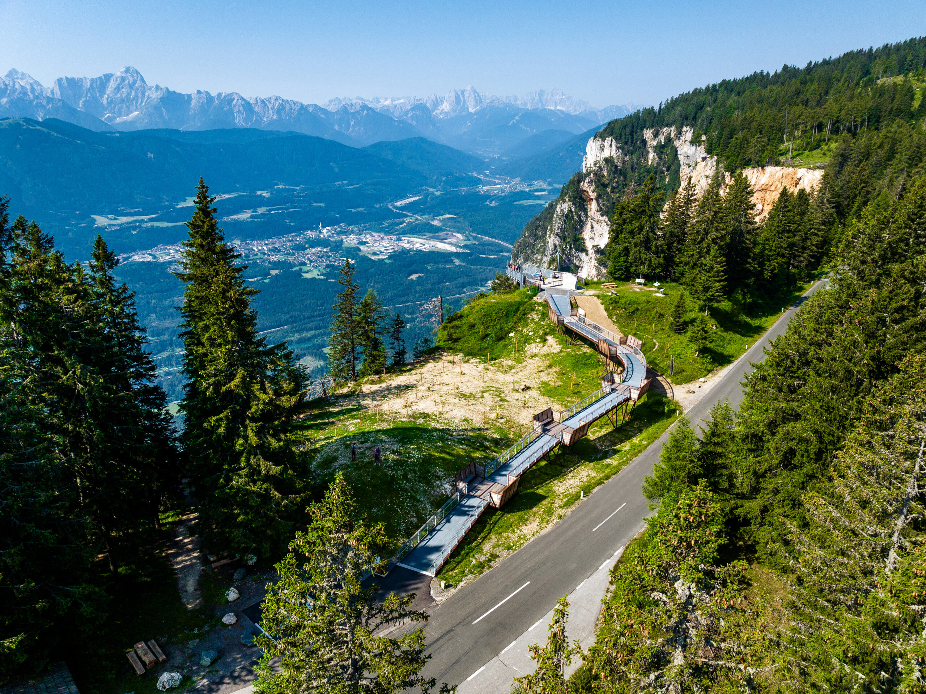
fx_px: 642
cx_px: 463
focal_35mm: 24
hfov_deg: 71.6
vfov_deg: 56.8
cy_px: 347
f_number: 2.8
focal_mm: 12.29
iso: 110
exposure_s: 1/2000
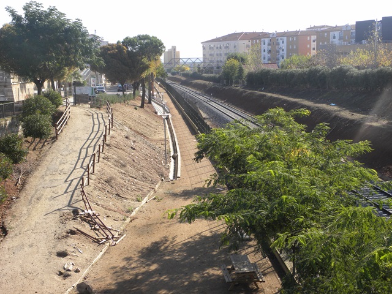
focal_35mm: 52
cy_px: 147
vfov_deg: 28.0
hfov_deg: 36.8
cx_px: 196
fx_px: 589
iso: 64
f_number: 5
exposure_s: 1/227
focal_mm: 9.2
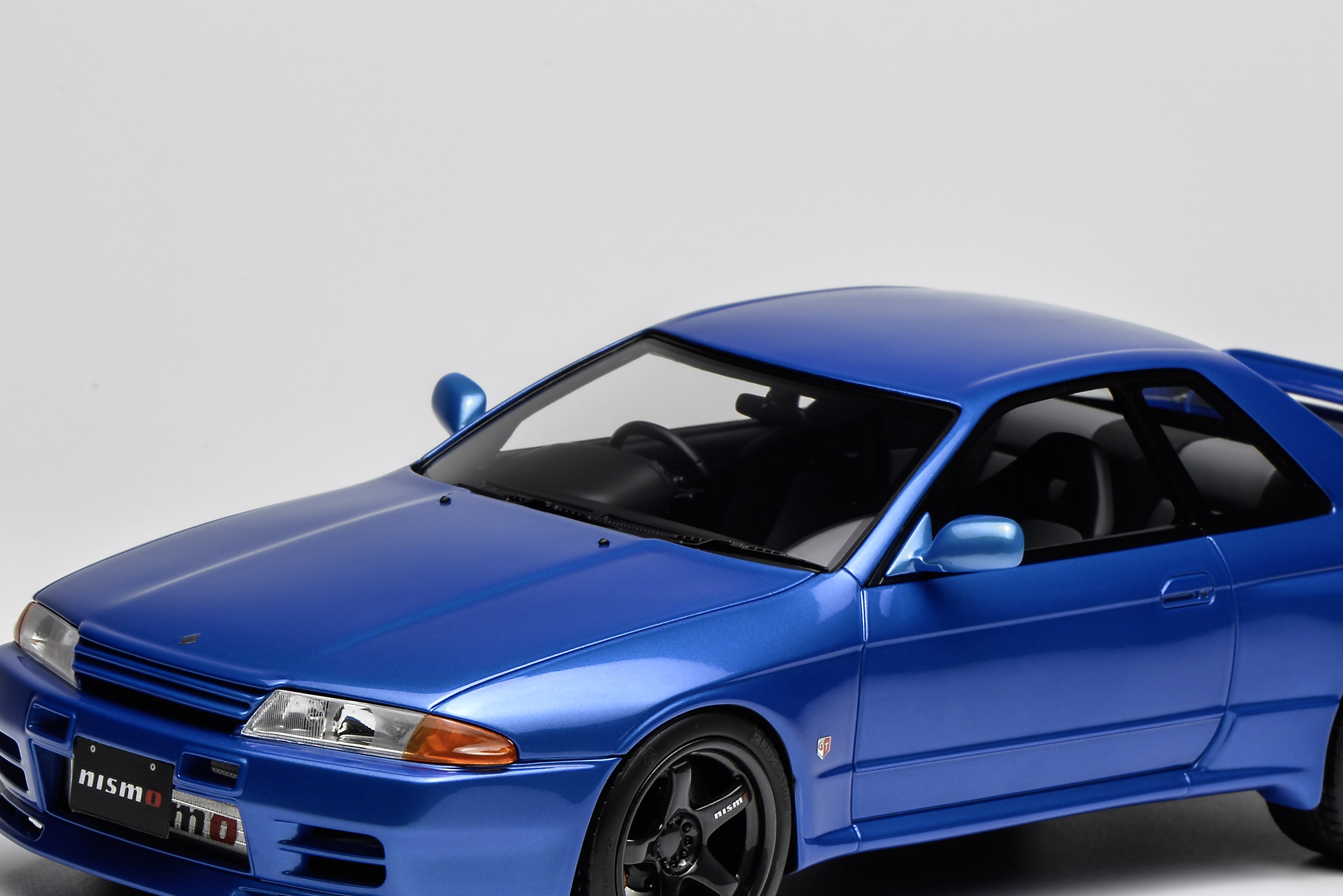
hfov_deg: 12.2
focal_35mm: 168
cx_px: 760
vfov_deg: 8.2
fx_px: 6269
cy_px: 569
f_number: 22
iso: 100
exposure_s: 1/4
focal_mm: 105
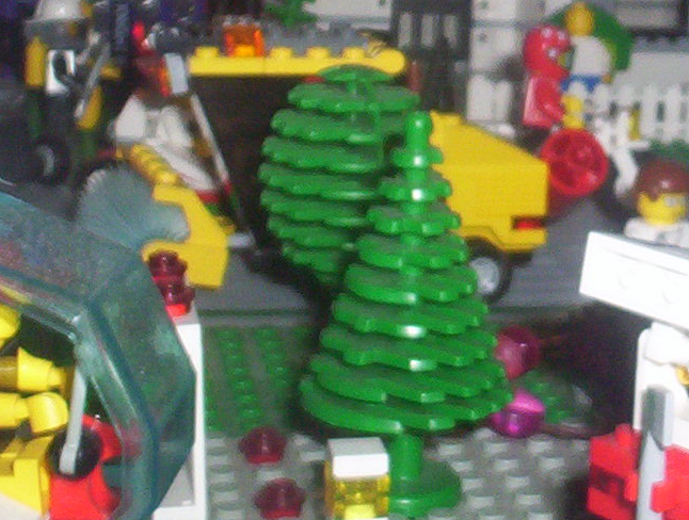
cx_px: 594
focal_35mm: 96
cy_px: -35
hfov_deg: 20.1
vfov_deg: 15.1
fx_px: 1916
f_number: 4.5
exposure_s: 1/60
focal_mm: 4.99
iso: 140
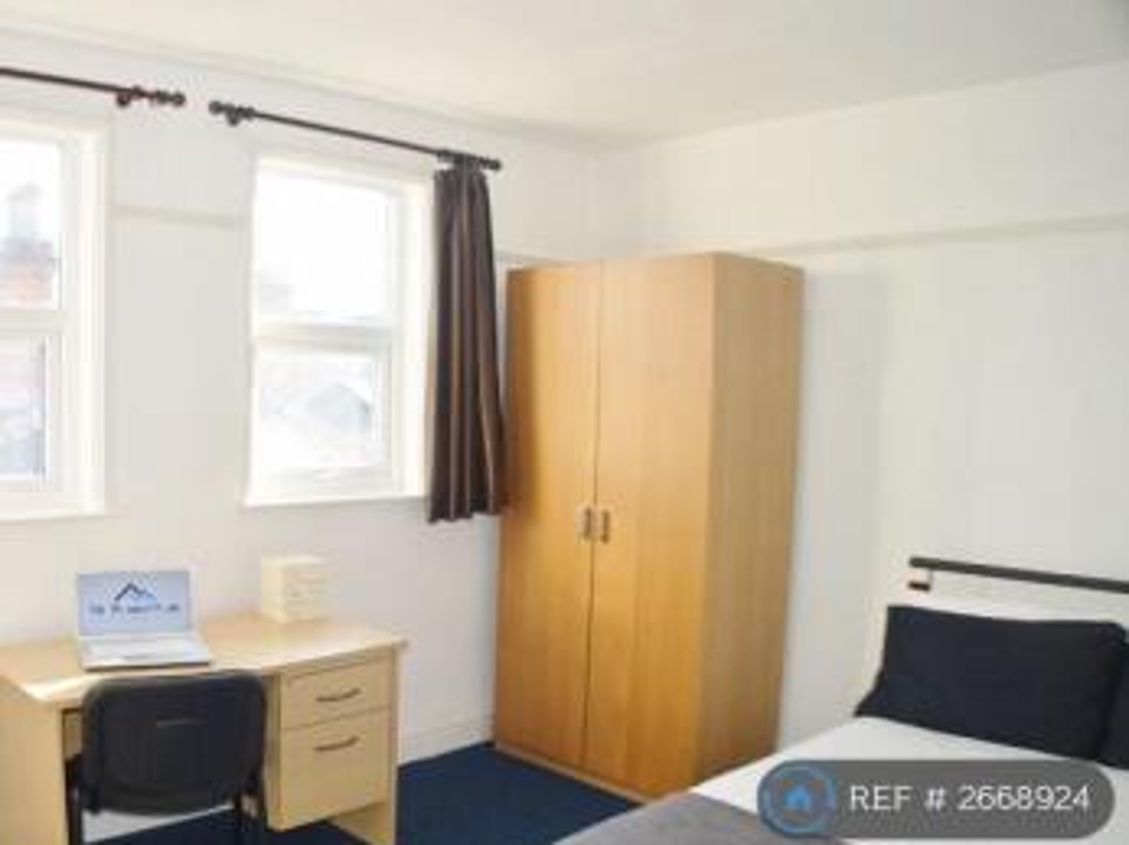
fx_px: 1358
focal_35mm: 42
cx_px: 359
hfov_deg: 44.4
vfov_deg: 34.4
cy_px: 514
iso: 220
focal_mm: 21
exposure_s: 1/125
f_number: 4
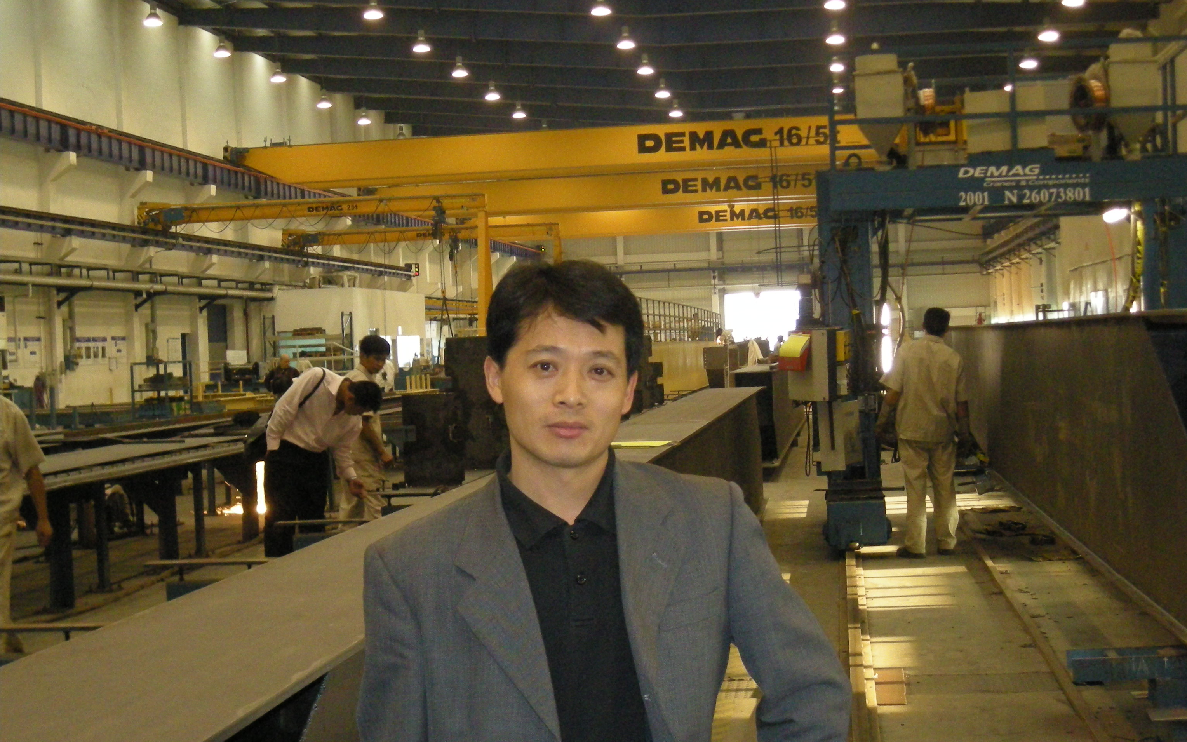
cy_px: 406
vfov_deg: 20.0
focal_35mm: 65
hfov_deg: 31.5
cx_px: 596
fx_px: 2103
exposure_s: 1/30
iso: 417
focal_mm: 9.9
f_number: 3.5
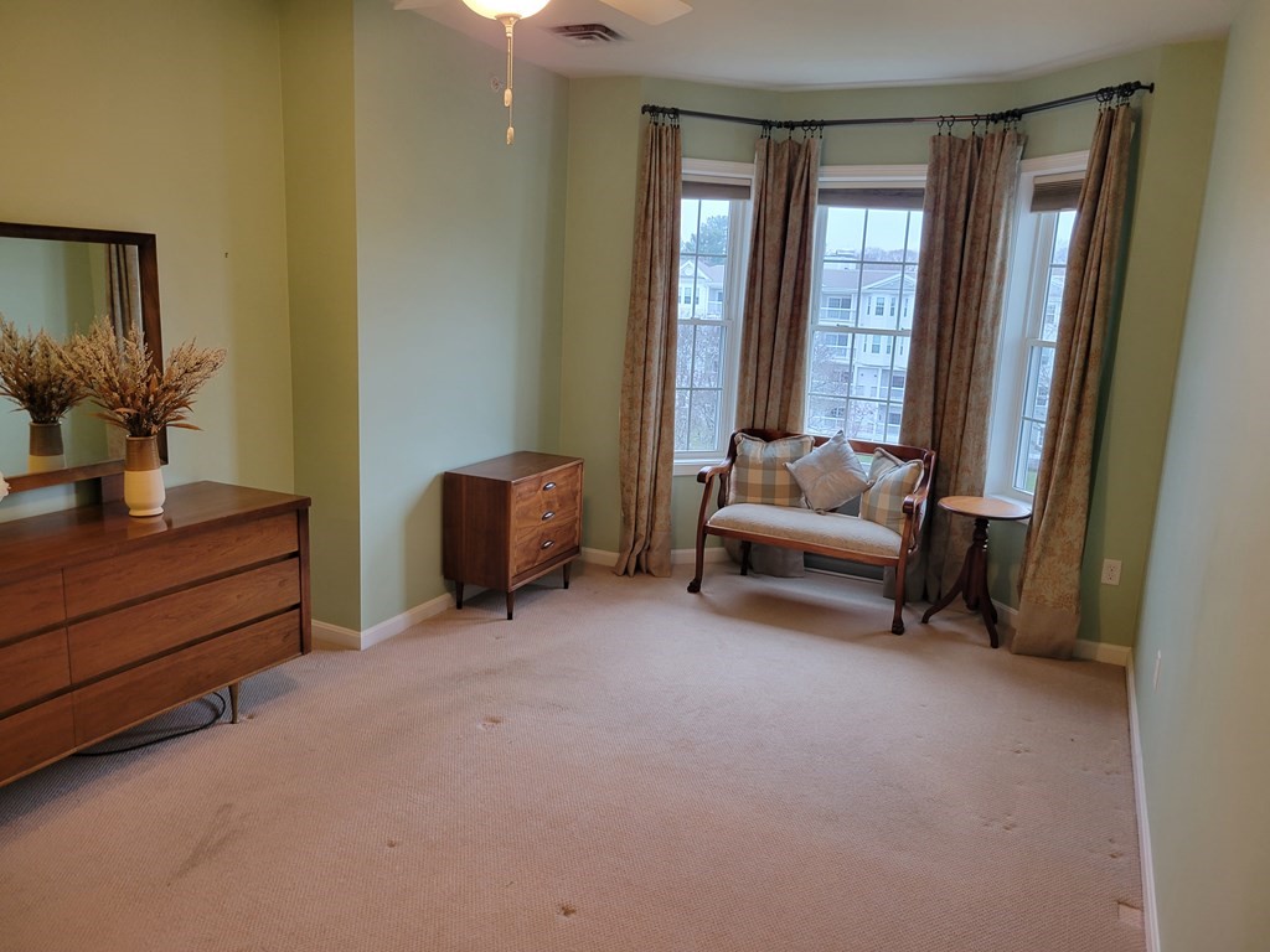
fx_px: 954
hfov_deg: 67.3
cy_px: 476
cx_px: 635
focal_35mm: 26
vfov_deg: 53.1
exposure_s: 1/40
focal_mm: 5.4
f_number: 1.8
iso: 160
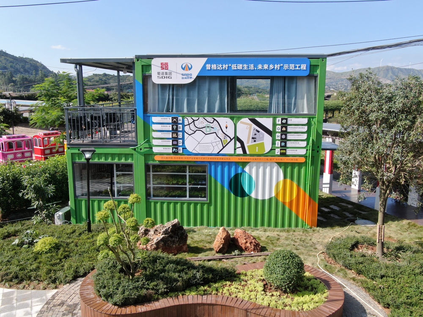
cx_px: 212
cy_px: 158
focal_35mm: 31
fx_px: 379
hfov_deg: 58.4
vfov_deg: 45.4
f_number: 3.1
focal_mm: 5.33
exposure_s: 1/800
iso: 110
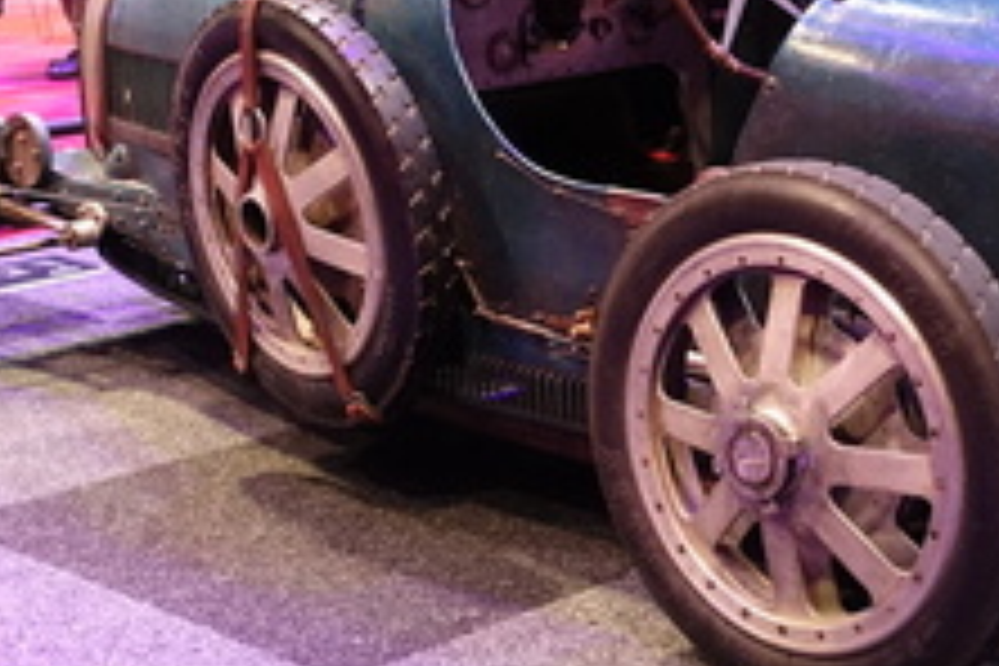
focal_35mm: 81
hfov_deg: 24.9
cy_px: 189
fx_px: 2248
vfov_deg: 16.8
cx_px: 680
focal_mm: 10.89
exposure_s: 1/30
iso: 640
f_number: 2.5
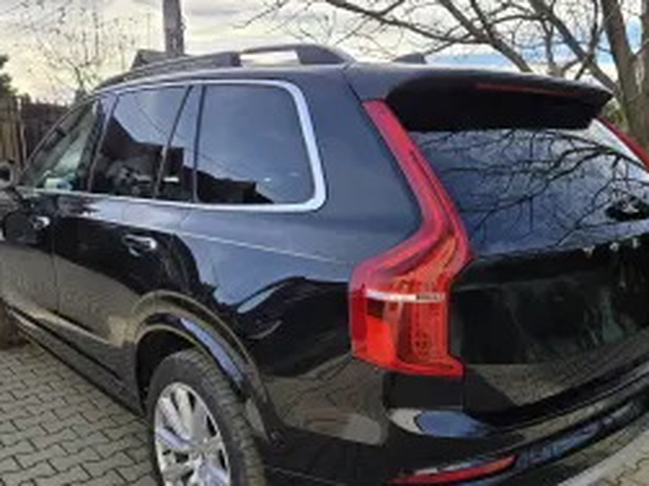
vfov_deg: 42.6
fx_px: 618
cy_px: 300
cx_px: 346
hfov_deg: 55.3
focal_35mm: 33
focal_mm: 5.4
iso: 50
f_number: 1.8
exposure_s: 1/3333
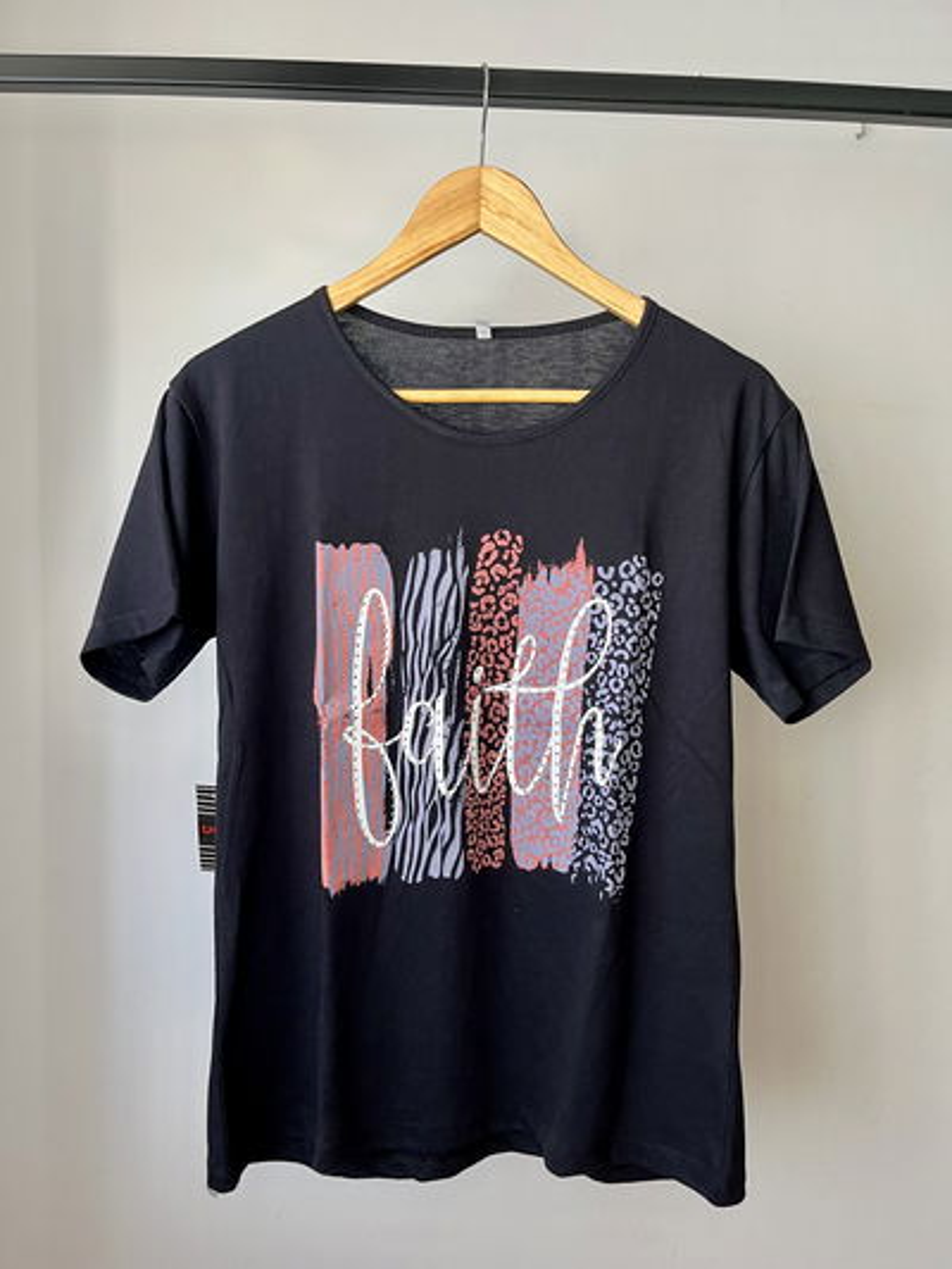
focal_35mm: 26
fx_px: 953
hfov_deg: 53.1
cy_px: 634
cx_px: 476
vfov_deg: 67.3
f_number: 1.6
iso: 125
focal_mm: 5.1
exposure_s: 1/61
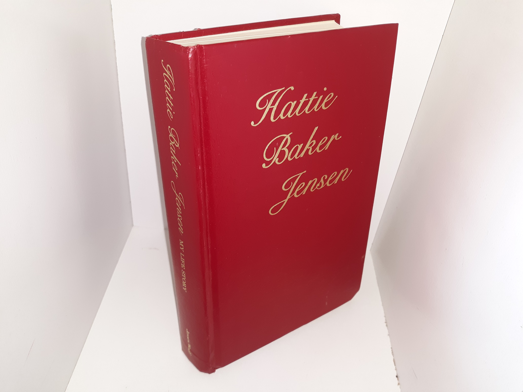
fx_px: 423
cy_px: 196
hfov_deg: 63.4
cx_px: 262
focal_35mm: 28
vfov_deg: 49.7
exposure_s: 1/120
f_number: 1.7
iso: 64
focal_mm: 3.7
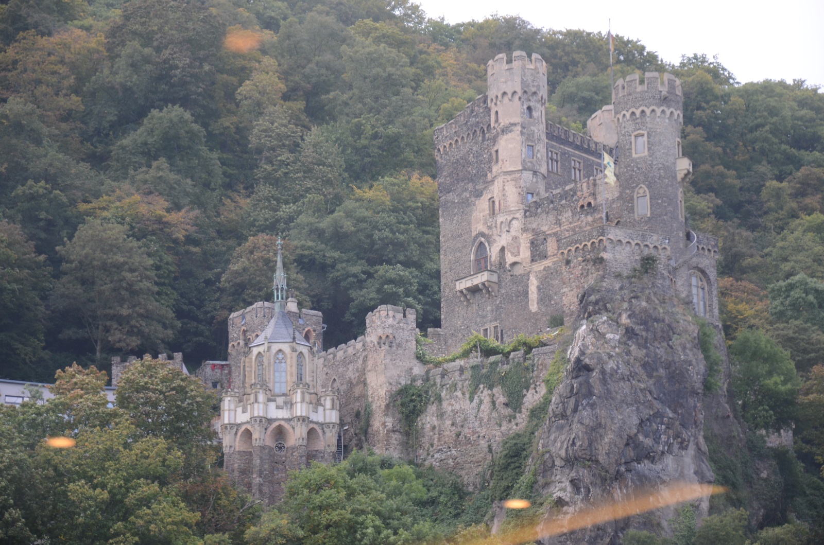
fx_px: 2569
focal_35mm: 112
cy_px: 272
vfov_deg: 12.1
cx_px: 412
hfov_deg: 18.2
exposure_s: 1/40
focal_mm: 75
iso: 200
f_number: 5.3
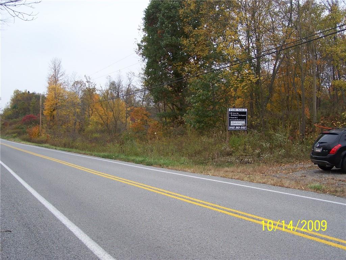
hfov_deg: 43.9
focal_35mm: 43
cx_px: 173
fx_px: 430
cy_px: 130
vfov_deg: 33.6
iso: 80
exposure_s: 1/250
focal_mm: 7.1
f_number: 2.9
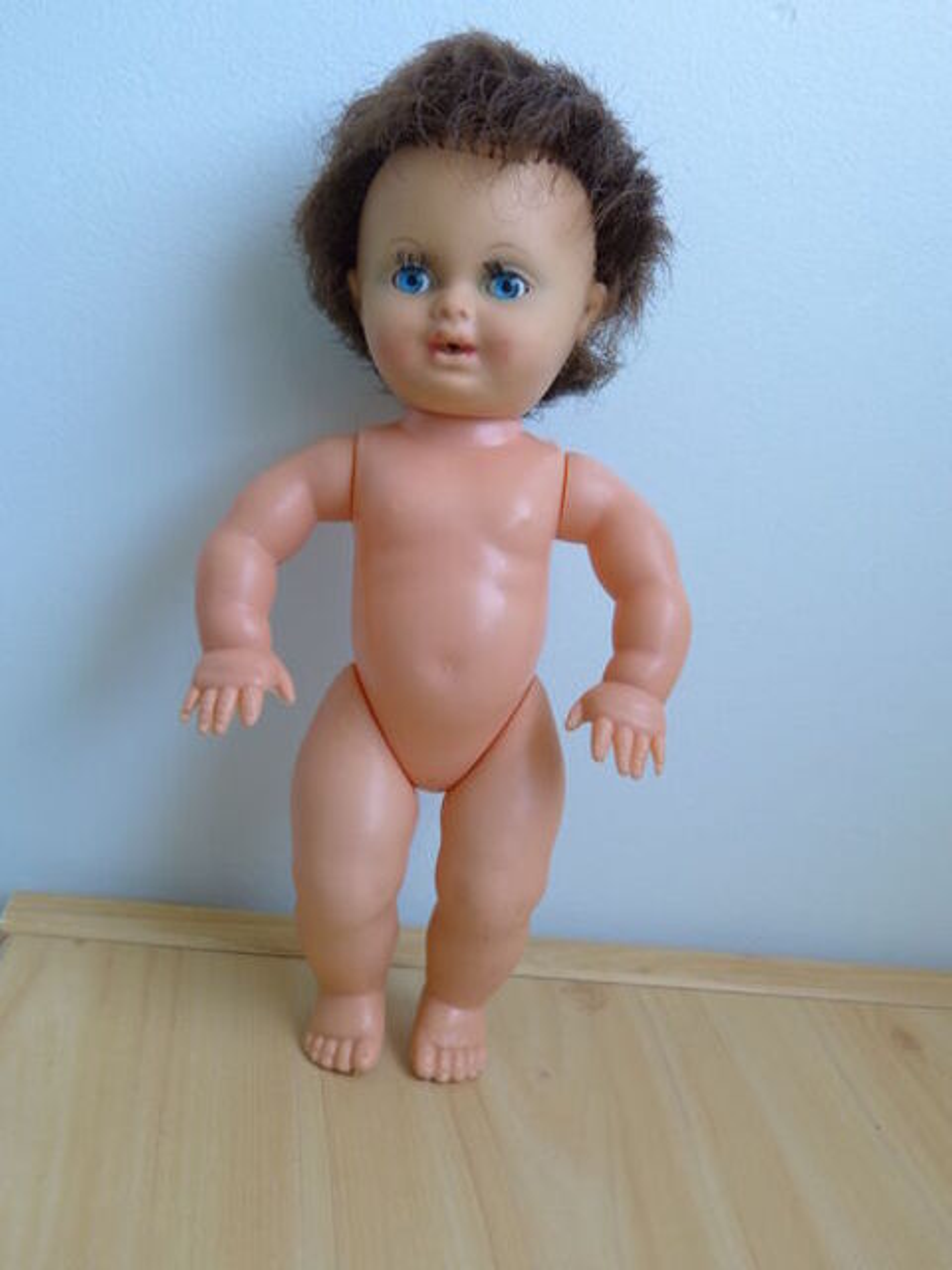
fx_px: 1137
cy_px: 635
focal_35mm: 31
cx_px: 476
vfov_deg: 58.4
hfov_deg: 45.4
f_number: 2.9
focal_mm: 5.3
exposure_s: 1/100
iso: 100
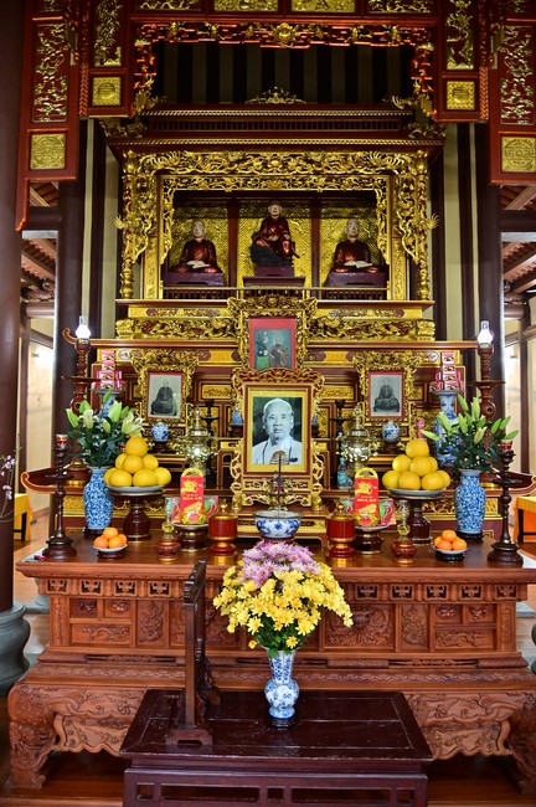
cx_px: 268
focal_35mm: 24
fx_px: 537
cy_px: 404
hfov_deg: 53.0
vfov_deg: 73.8
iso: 2000
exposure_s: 1/80
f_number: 4.5
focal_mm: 24
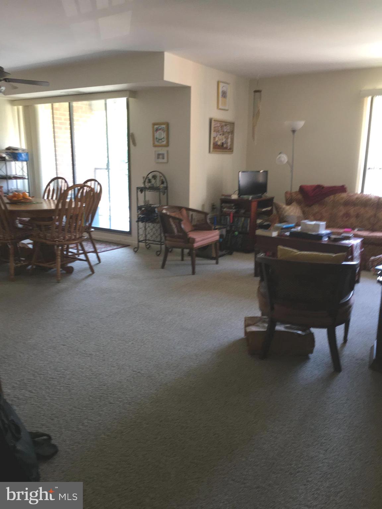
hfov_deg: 48.2
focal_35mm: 29
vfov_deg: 61.7
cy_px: 254
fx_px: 427
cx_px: 191
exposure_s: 1/30
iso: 80
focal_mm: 4.15
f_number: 2.2
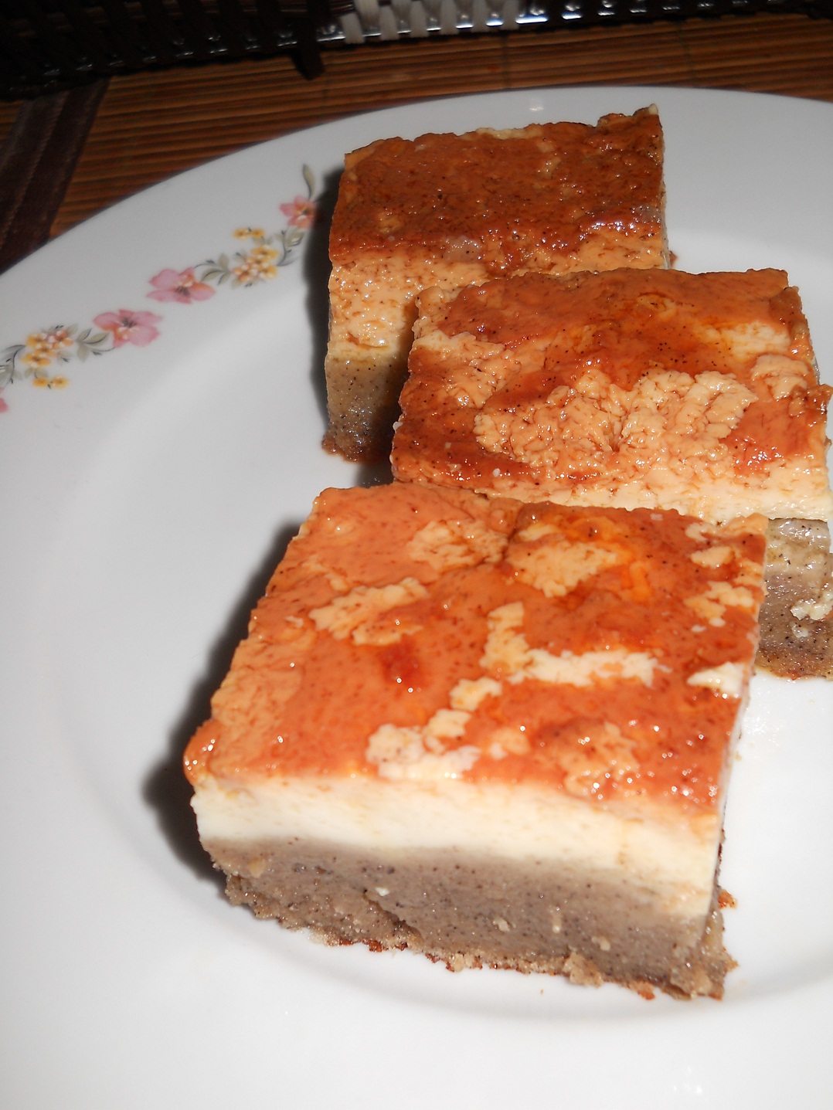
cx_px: 416
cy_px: 555
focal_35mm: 41
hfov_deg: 35.1
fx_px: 1315
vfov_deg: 45.8
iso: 80
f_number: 5.5
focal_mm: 6.72
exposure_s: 1/30
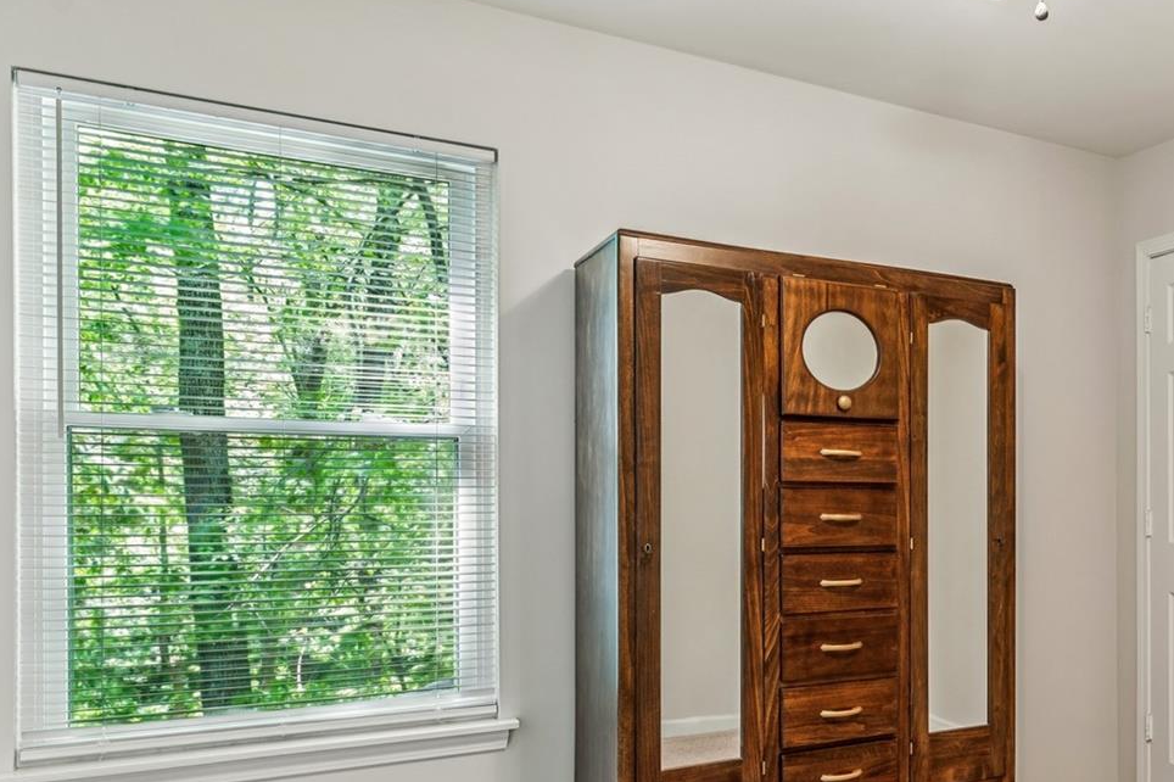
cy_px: 506
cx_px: 1163
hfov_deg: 46.6
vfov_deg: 38.1
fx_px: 1122
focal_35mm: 34
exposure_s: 1
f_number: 9
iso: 100
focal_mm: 16.2
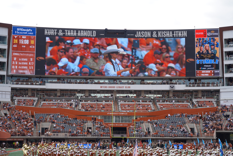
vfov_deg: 20.0
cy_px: 78
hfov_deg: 29.7
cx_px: 116
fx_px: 440
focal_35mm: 68
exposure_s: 1/400
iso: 100
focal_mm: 68
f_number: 4.5
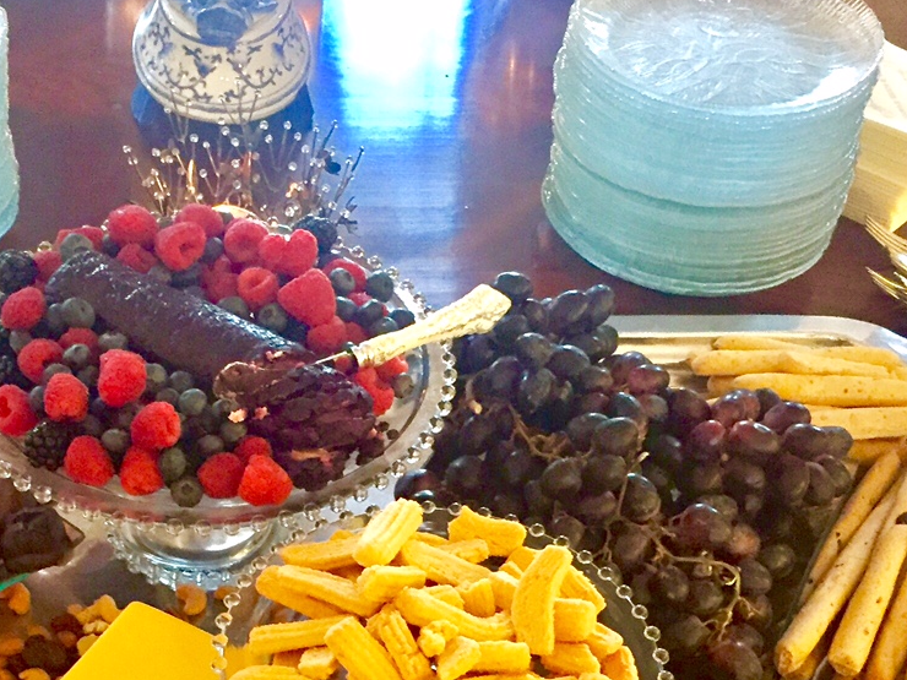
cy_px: 641
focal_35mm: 64
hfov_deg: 30.0
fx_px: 1677
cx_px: 290
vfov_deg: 22.3
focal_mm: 4.15
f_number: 2.2
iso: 320
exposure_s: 1/15
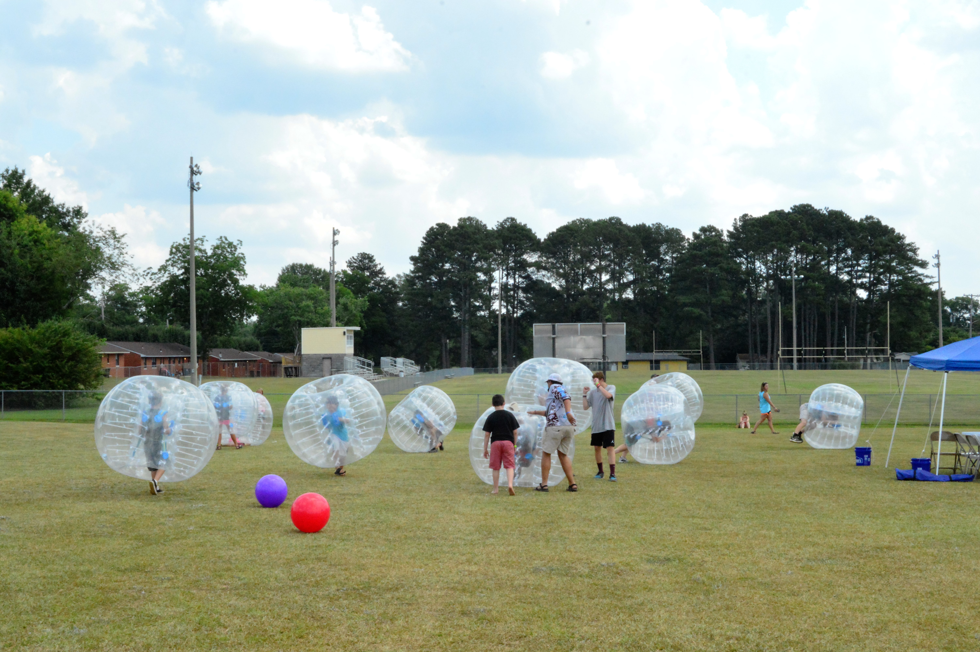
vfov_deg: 29.8
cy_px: 326
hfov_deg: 43.6
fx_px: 1224
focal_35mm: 45
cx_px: 490
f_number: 22
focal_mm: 30
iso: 3200
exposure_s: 1/400
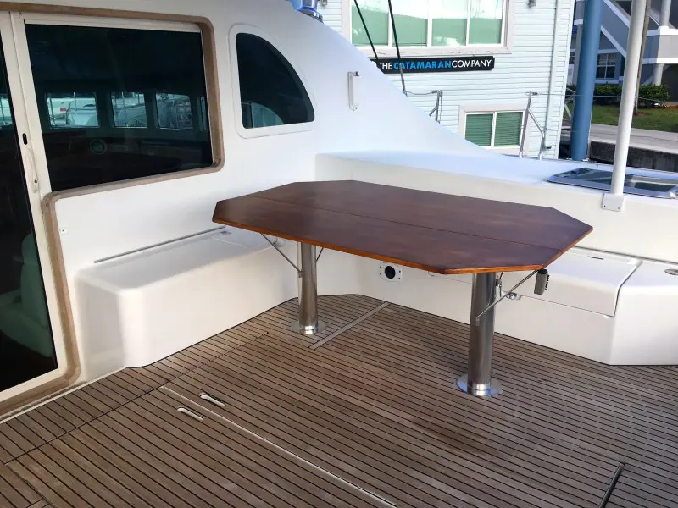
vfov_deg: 48.2
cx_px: 339
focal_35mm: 29
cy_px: 254
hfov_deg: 61.7
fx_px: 568
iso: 25
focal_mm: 4.15
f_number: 2.2
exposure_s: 1/553
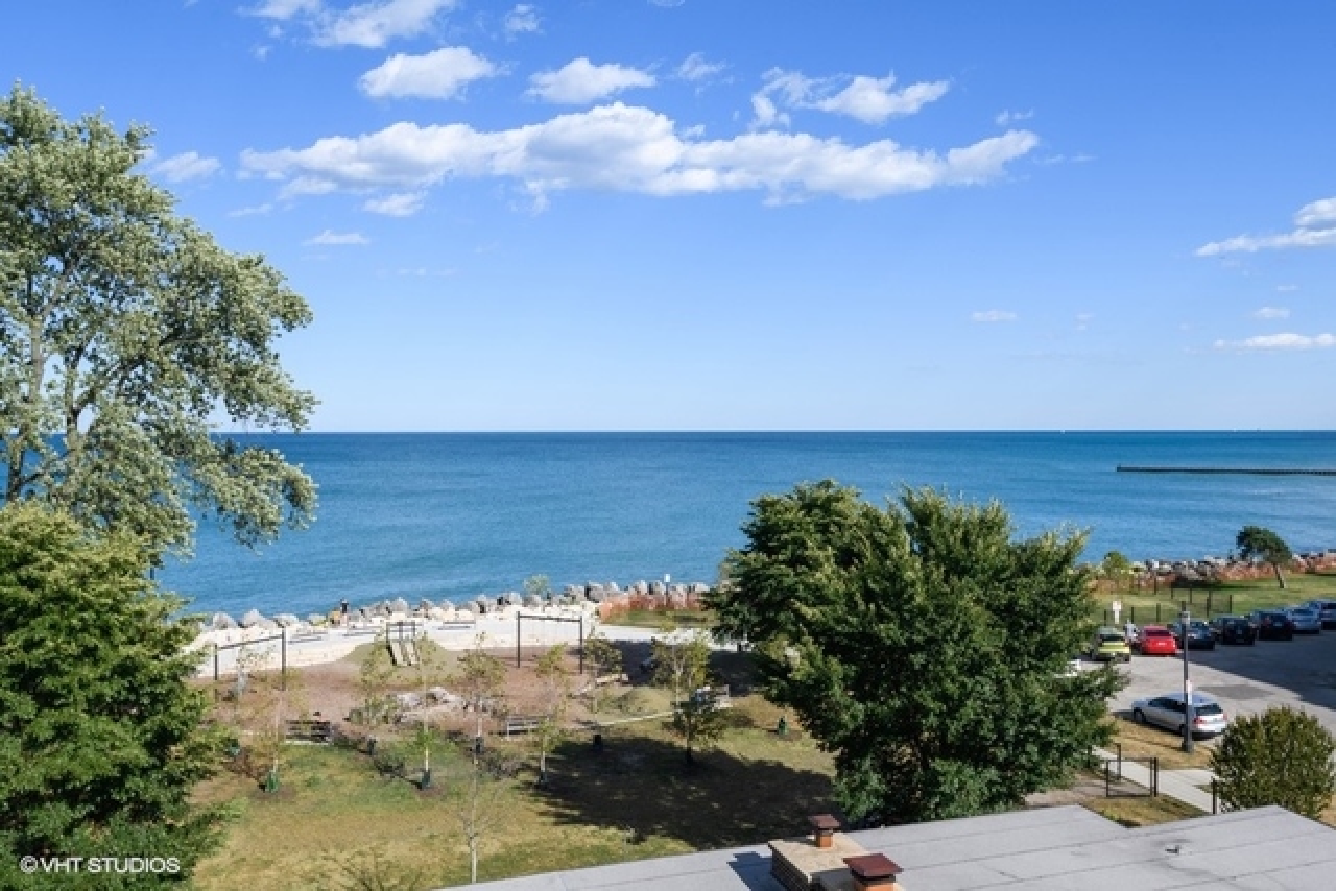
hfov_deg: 63.6
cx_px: 668
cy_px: 446
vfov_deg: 45.0
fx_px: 1076
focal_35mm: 29
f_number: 9.5
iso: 200
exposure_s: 1/500
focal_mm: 29
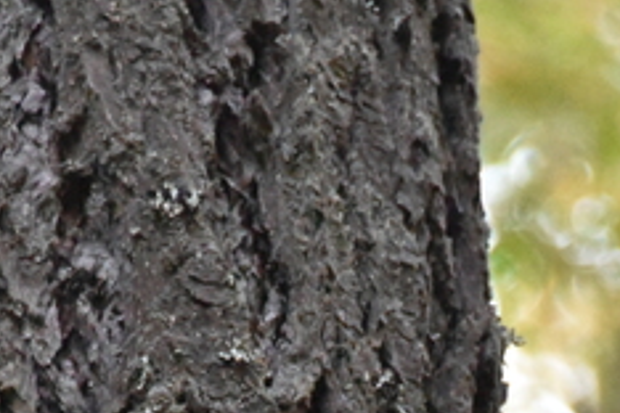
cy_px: 694
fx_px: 28242
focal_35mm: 1640
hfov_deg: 1.3
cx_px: 368
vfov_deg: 0.8
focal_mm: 300
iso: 9000
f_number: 5.6
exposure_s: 1/640
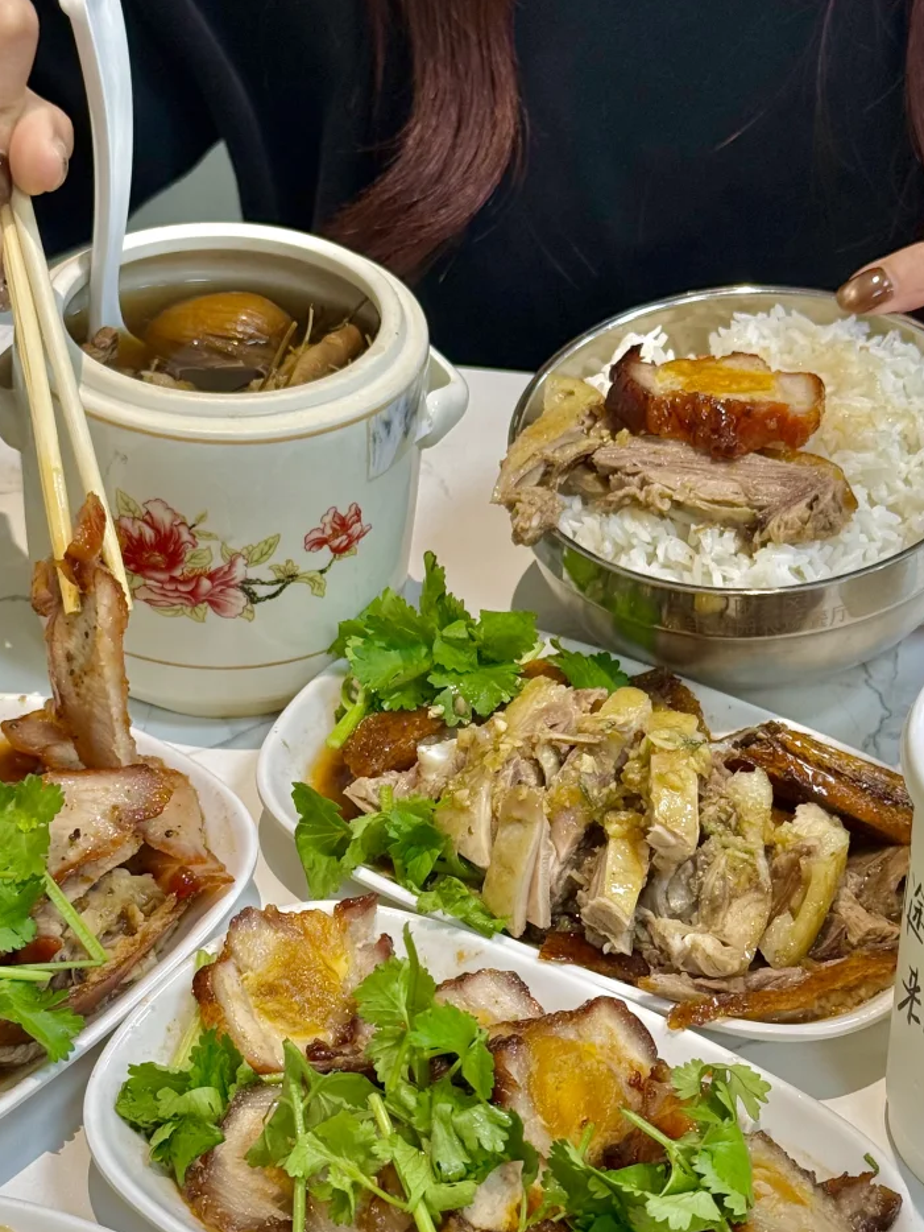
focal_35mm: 74
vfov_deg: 26.3
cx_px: 359
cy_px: 733
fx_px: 2632
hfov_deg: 19.9
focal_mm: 6.76
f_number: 1.78
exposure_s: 1/100
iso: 125
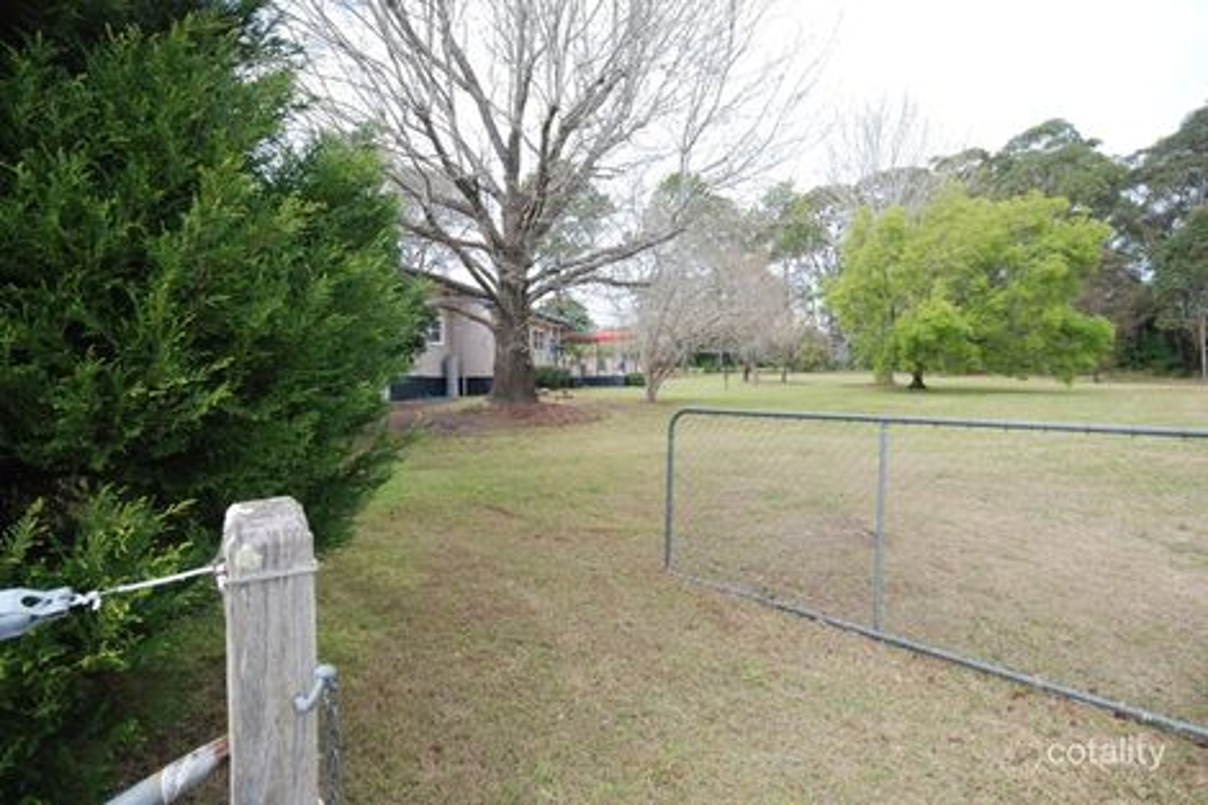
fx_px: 654
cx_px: 604
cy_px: 402
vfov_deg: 63.2
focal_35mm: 20
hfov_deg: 85.4
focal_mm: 13
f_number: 8
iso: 400
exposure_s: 1/250
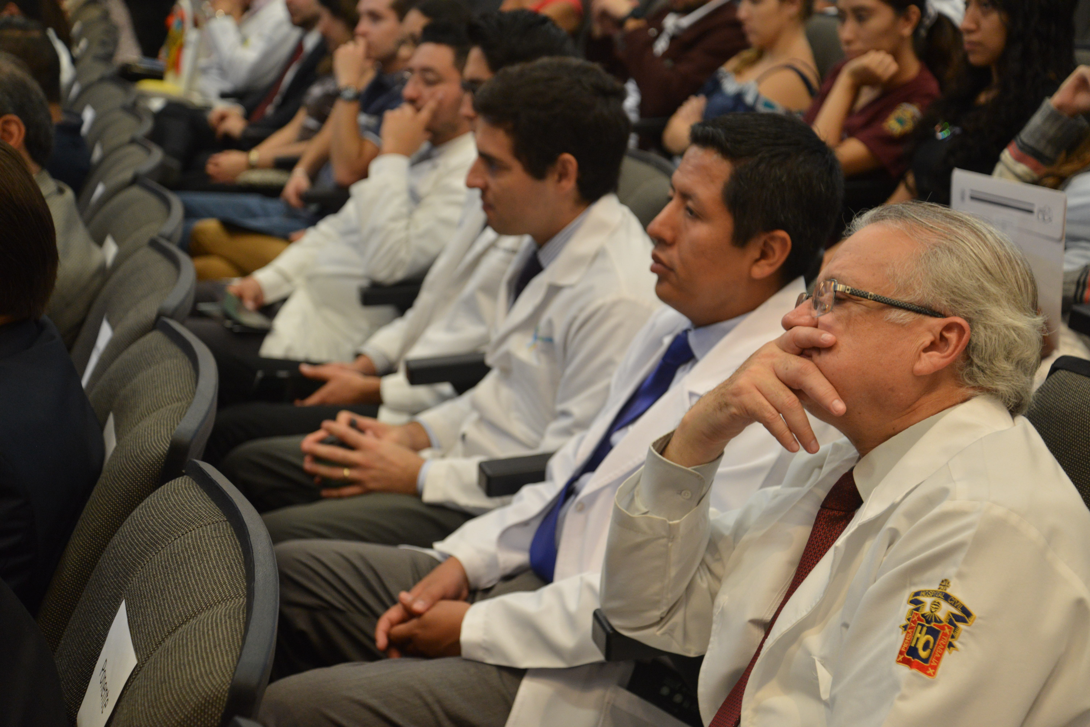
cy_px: 364
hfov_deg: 36.2
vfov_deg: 24.6
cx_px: 545
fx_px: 1666
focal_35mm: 55
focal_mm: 55
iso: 1600
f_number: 4.2
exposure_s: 1/30
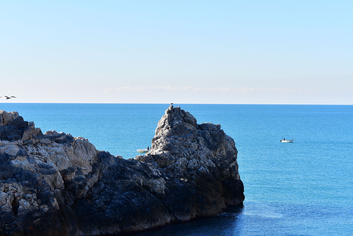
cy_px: 118
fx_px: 1030
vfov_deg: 13.0
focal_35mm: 105
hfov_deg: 19.5
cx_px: 176
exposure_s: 1/250
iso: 100
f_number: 7.1
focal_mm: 70
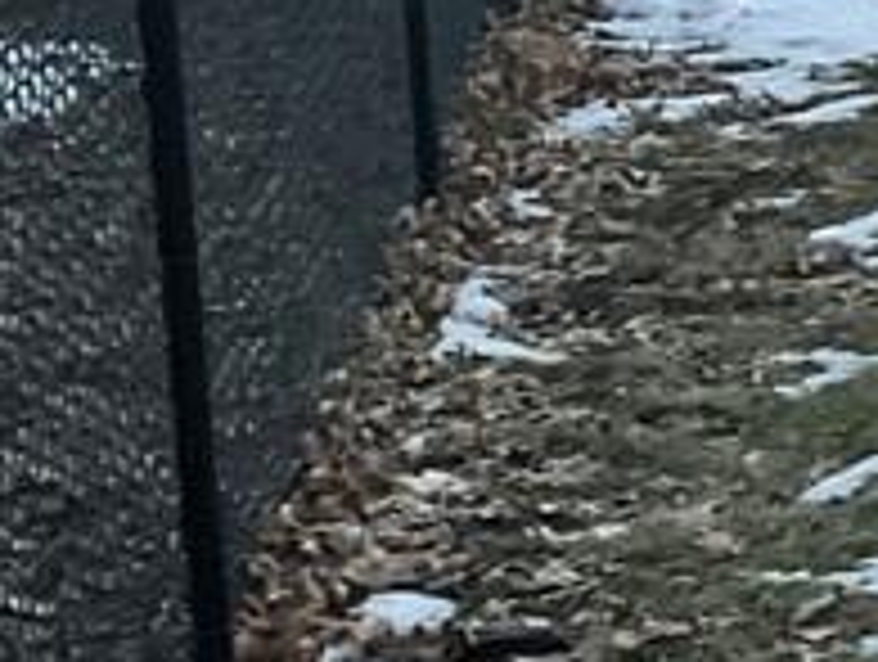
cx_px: 2287
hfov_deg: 10.6
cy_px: 95
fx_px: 3862
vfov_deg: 9.8
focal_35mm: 152
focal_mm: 3
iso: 100
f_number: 1.8
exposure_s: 1/60
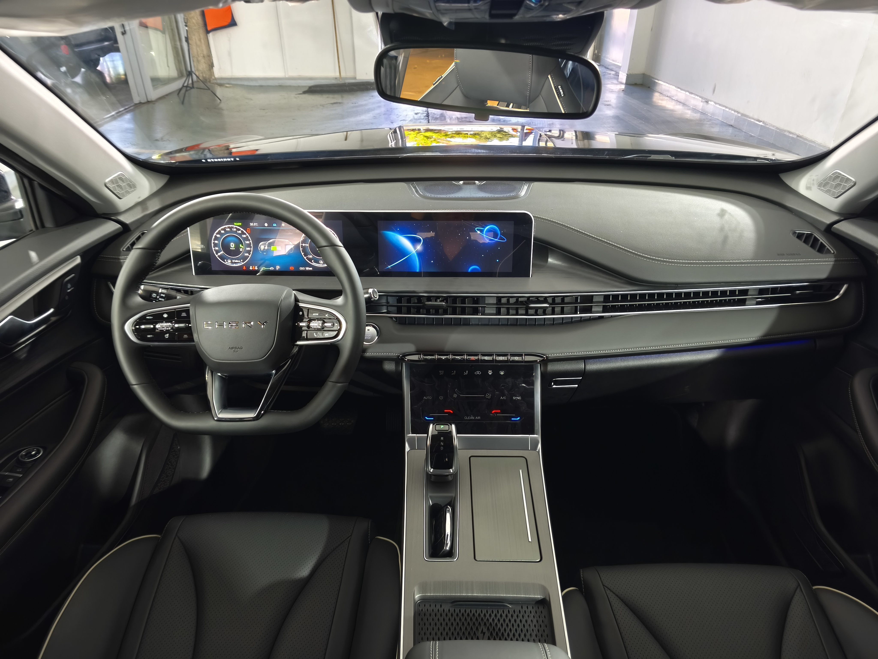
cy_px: 330
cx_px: 439
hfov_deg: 73.9
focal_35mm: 23
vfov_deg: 58.9
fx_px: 583
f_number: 1.7
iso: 1000
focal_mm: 5.35
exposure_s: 1/25
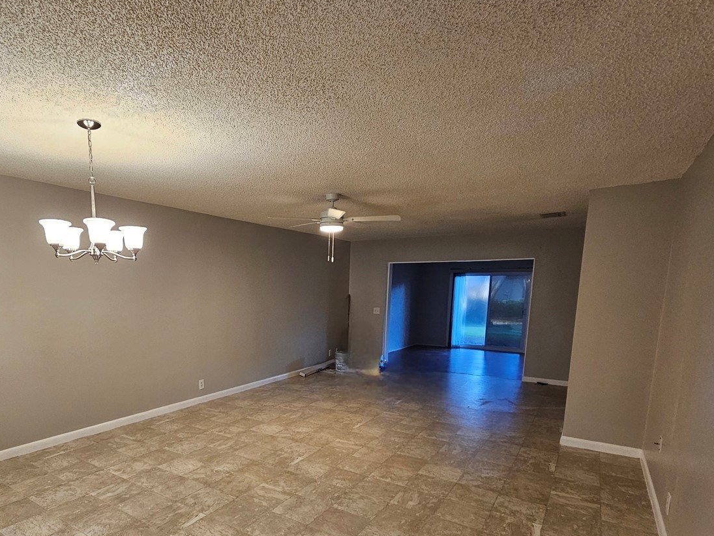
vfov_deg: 66.9
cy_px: 355
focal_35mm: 19
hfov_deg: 83.3
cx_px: 276
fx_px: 392
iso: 160
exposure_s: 1/60.2
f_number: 2.2
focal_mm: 2.2
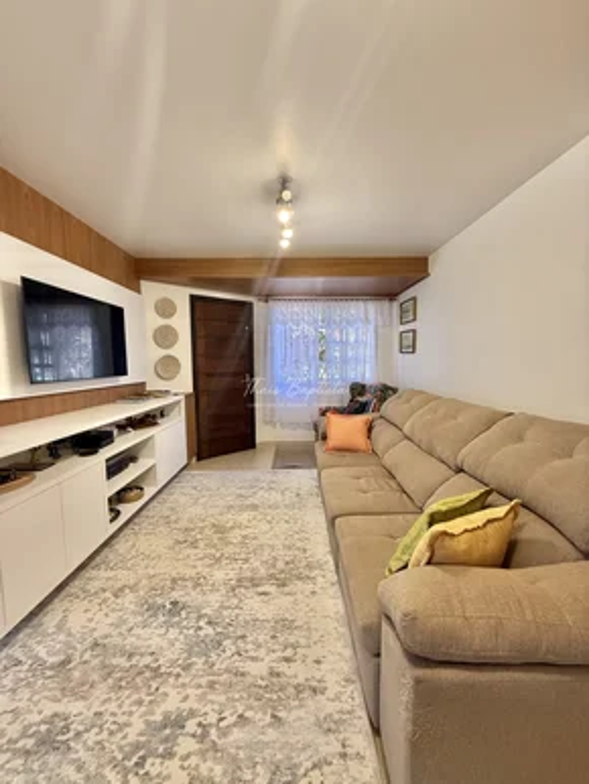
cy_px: 392
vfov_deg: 102.0
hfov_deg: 85.7
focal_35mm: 14
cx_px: 294
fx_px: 317
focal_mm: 2.22
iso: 200
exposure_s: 1/120
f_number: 2.2
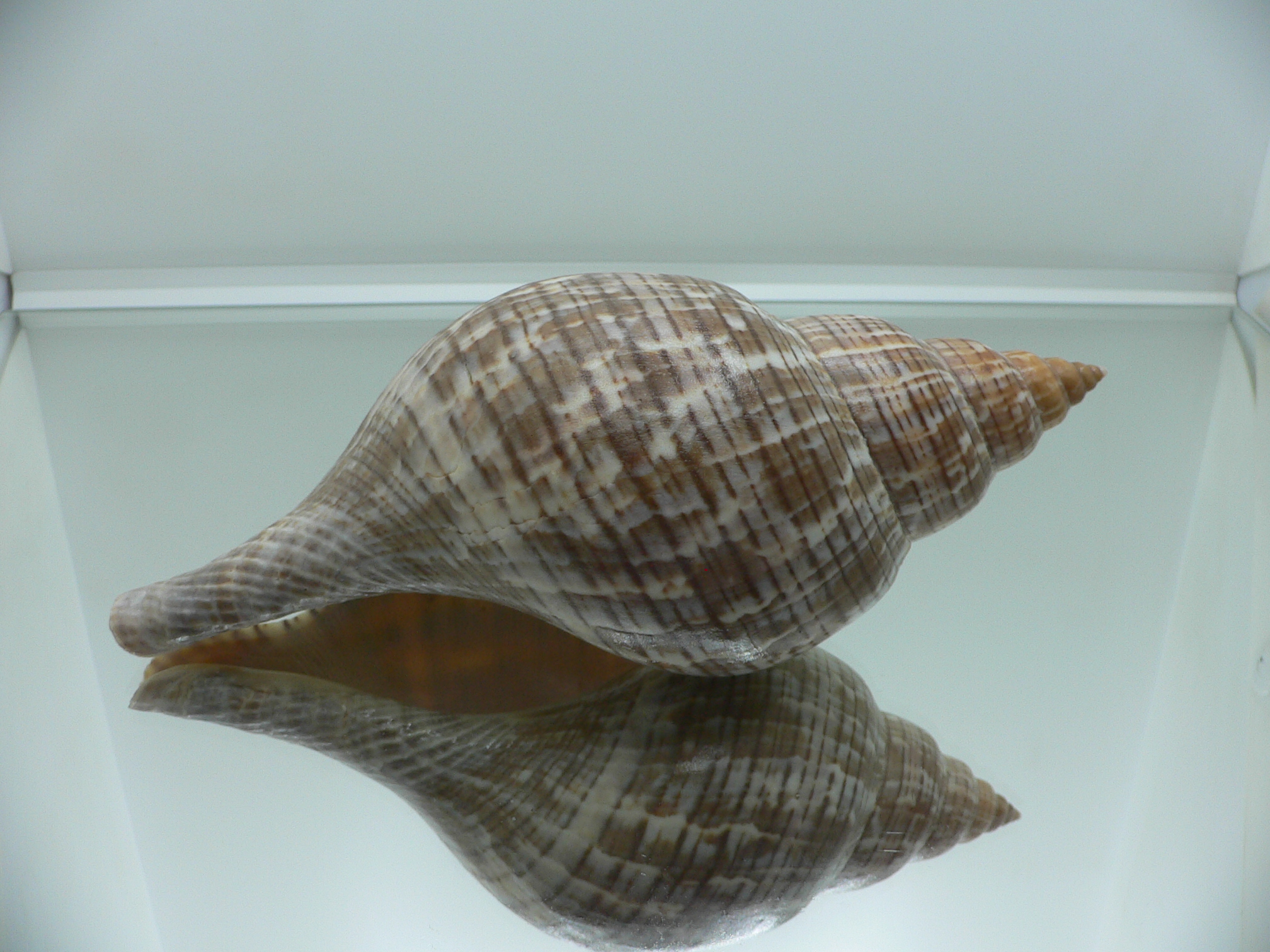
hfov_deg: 52.6
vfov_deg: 40.7
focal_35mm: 35
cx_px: 635
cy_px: 476
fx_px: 1284
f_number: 2.8
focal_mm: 4.6
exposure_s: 1/60
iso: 80
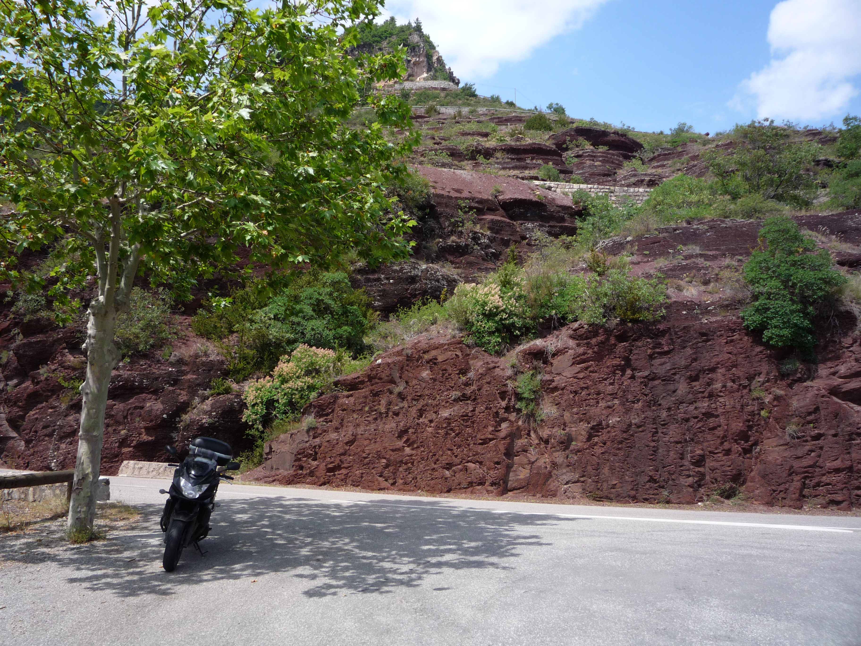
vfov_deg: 46.8
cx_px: 430
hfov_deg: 60.0
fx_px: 746
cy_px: 323
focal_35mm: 30
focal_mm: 5.2
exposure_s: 1/400
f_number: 5
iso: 100
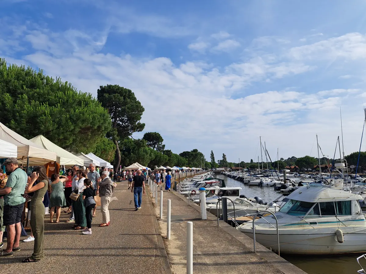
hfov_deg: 71.6
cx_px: 183
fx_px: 254
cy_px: 137
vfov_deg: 56.8
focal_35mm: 24
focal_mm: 5.23
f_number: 1.8
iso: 50
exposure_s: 1/1377
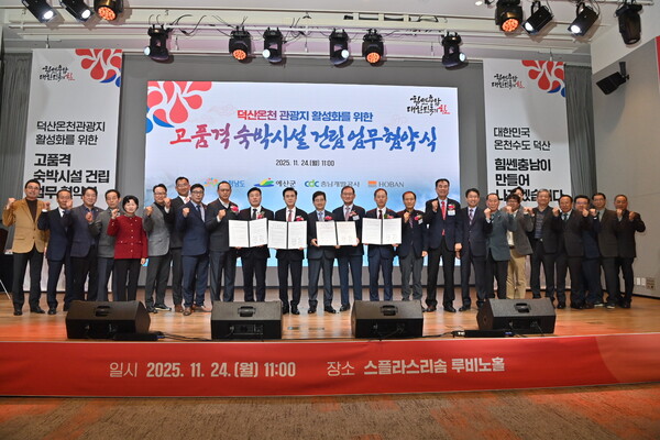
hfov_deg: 73.7
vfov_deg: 53.1
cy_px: 220
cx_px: 330
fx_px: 440
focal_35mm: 24
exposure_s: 1/250
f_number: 7.1
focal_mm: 24
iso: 1000
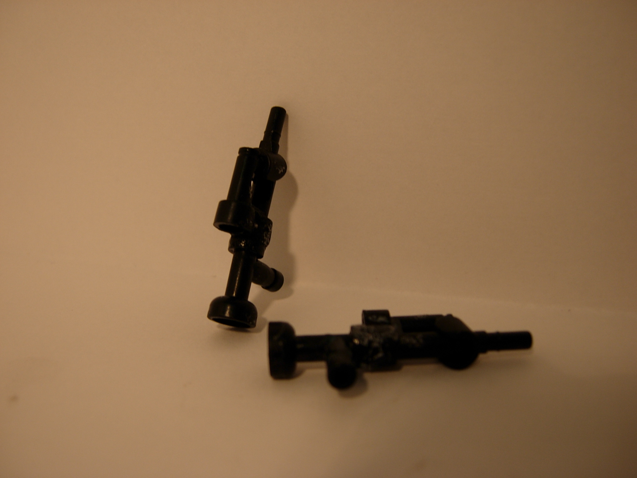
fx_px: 662
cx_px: 318
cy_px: 239
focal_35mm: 36
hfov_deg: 51.4
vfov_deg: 39.7
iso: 50
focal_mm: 7.5
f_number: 3
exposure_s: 1/64
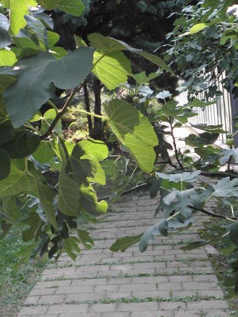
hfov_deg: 21.0
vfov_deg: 27.7
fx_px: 641
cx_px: 151
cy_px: 131
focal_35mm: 70
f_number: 3.5
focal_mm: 9.22
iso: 64
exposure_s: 1/80
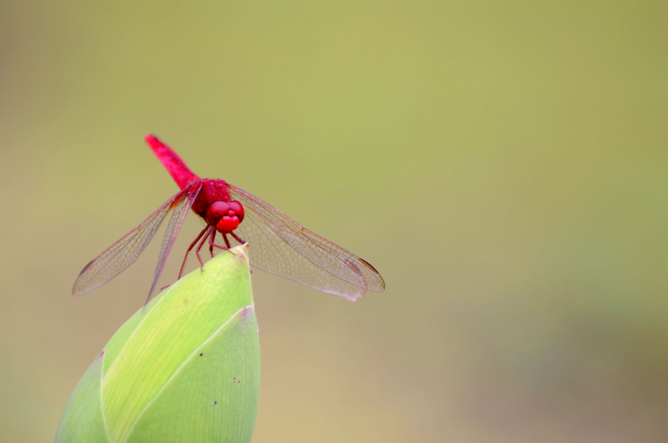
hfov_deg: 4.6
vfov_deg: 3.0
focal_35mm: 450
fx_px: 8334
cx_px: 334
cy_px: 222
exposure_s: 1/90
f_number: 5.6
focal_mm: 300
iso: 140
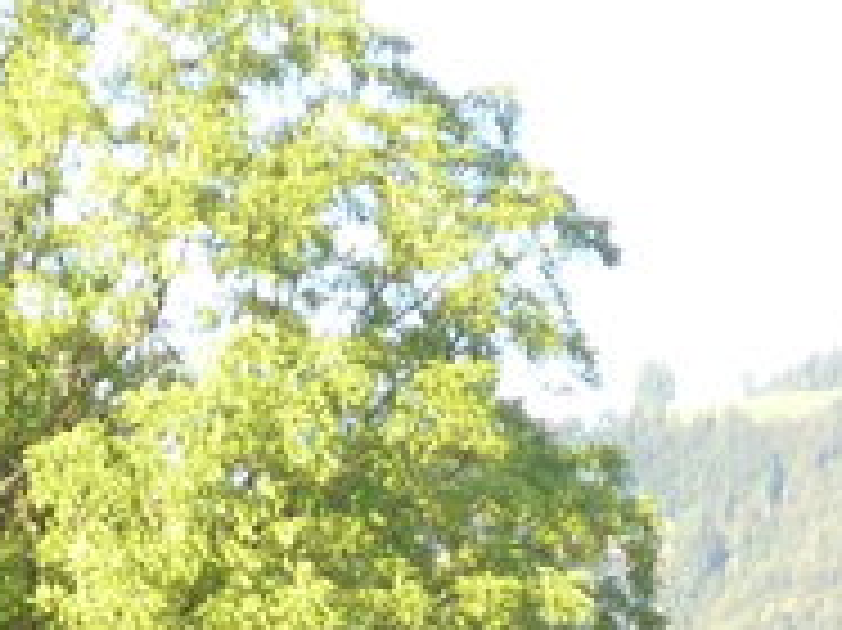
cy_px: 1976
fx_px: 6077
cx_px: 257
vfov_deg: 5.5
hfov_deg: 7.9
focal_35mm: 250
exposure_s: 1/160
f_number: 2.8
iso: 80
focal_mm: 8
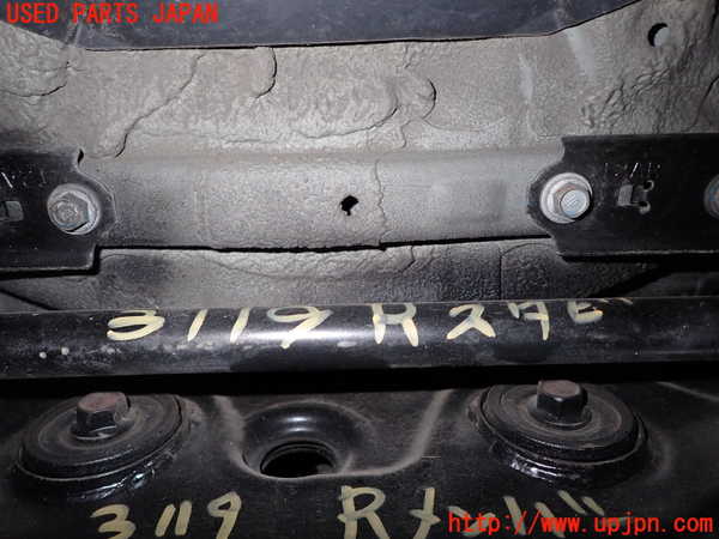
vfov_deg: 54.9
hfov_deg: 69.4
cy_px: 270
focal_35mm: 25
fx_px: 519
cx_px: 360
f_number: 5.6
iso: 200
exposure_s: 1/30
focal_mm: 4.5
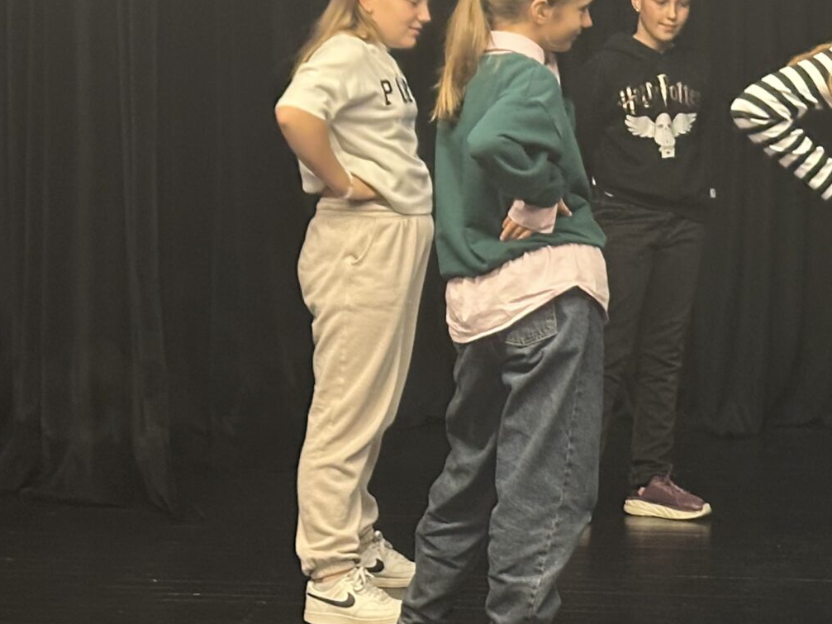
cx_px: 1015
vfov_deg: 12.1
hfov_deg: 15.5
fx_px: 2932
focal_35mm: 122
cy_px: 141
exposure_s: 1/25
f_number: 1.78
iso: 400
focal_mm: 6.86
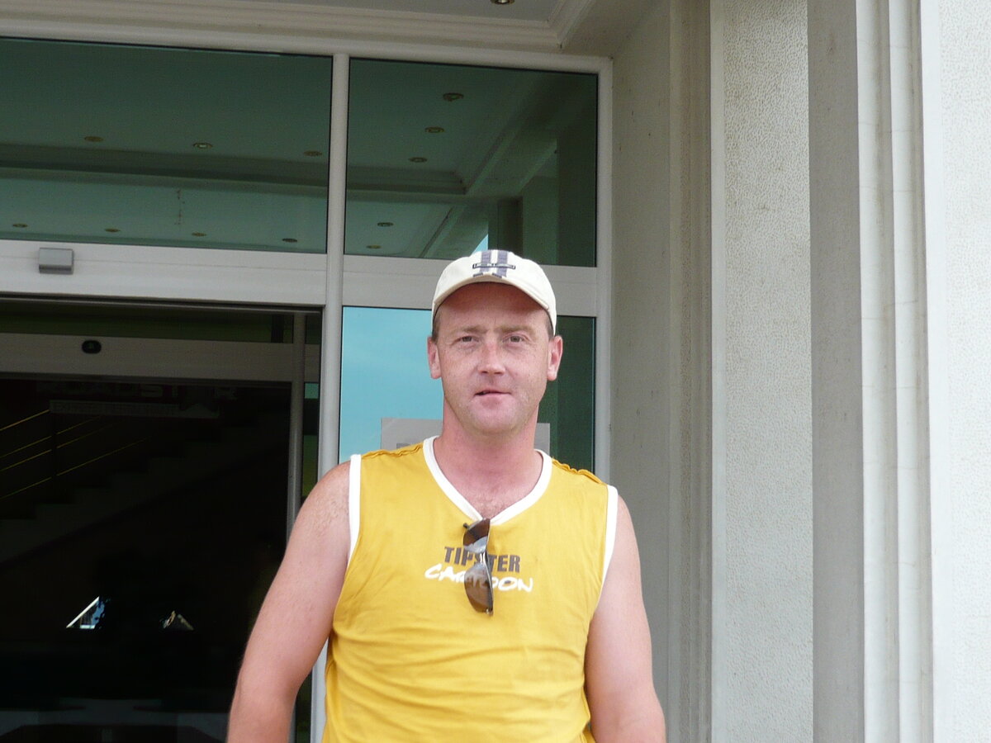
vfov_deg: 24.4
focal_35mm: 60
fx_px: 1718
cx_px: 496
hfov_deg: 32.2
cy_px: 372
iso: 100
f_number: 3.3
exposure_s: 1/80
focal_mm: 6.6
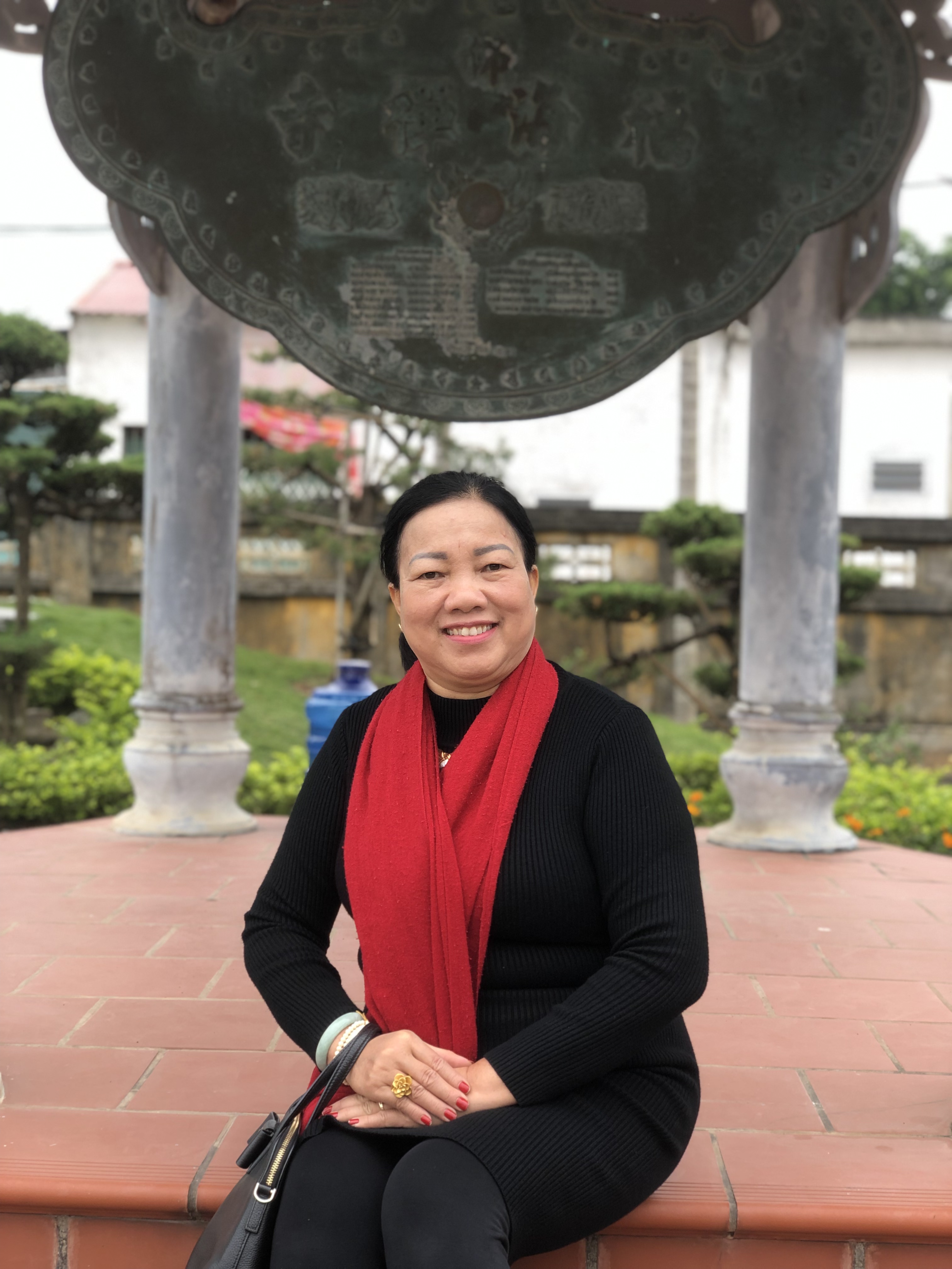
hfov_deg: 28.0
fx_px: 1907
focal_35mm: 52
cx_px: 476
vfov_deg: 36.8
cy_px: 634
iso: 16
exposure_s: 1/60
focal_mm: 6
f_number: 2.4
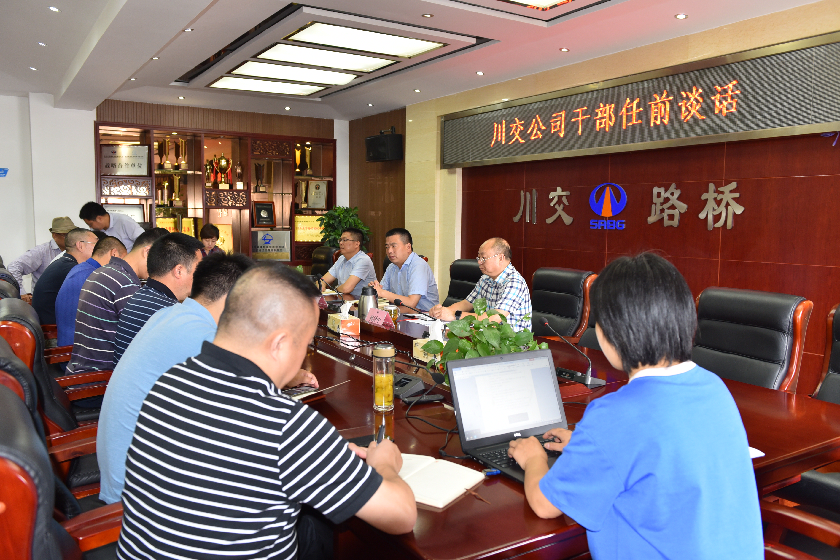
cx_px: 420
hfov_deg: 63.7
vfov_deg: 45.0
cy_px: 280
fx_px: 677
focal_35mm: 29
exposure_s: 1/60
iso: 800
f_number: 4
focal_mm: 29
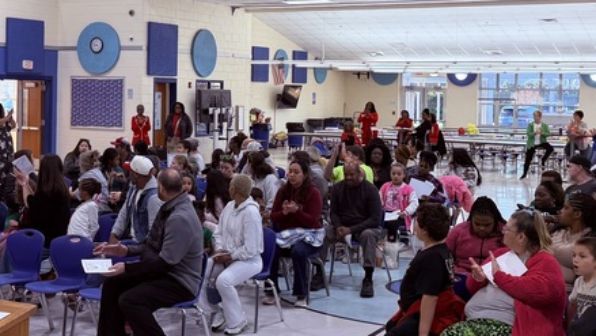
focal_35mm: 61
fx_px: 964
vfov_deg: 19.6
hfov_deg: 34.1
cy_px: 97
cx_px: 216
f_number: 1.78
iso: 125
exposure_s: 1/120
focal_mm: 6.76
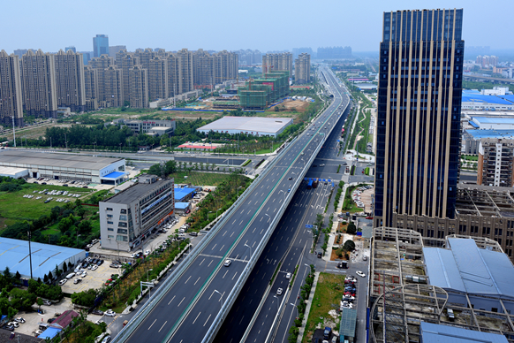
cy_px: 117
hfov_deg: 56.7
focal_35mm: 33
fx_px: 471
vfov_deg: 39.5
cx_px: 203
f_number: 8
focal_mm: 24
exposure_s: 1/250
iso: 100
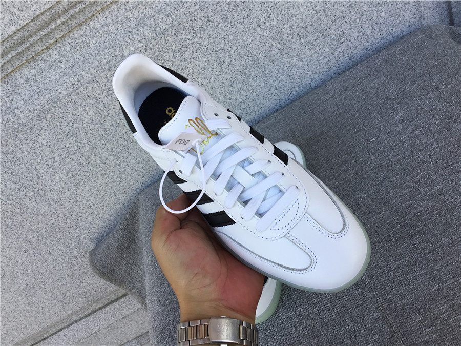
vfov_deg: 45.4
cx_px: 230
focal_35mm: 31
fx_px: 413
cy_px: 173
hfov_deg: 58.4
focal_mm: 3.3
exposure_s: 1/188
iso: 25
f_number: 2.4
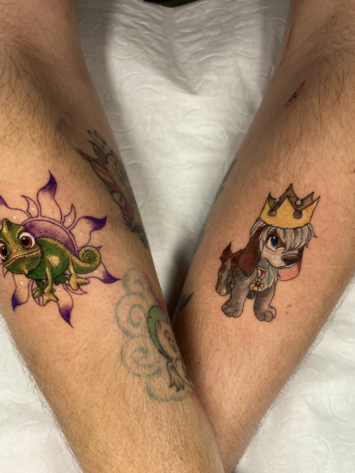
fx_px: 397
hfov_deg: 48.2
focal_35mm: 29
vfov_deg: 61.5
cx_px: 159
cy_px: 259
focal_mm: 5.7
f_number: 1.5
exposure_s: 1/100
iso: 125
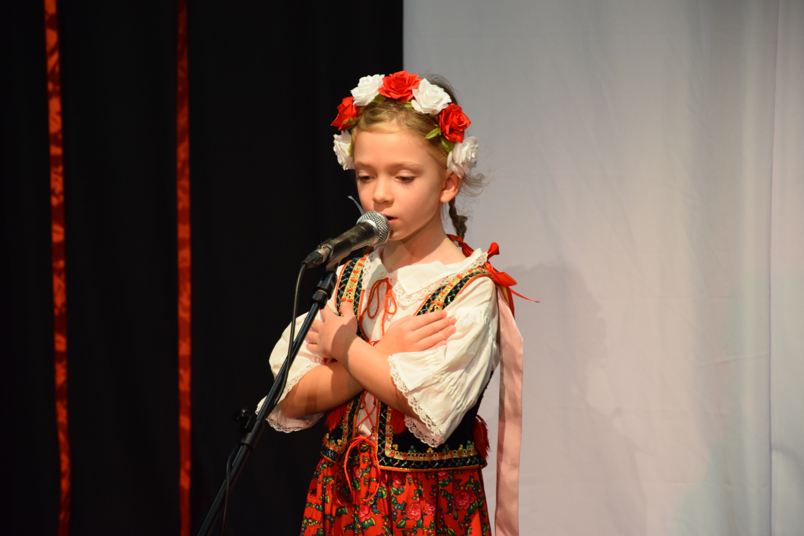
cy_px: 268
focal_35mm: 158
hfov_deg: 13.0
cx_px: 402
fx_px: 3518
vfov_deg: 8.7
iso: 1800
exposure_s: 1/60
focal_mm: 105
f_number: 5.6
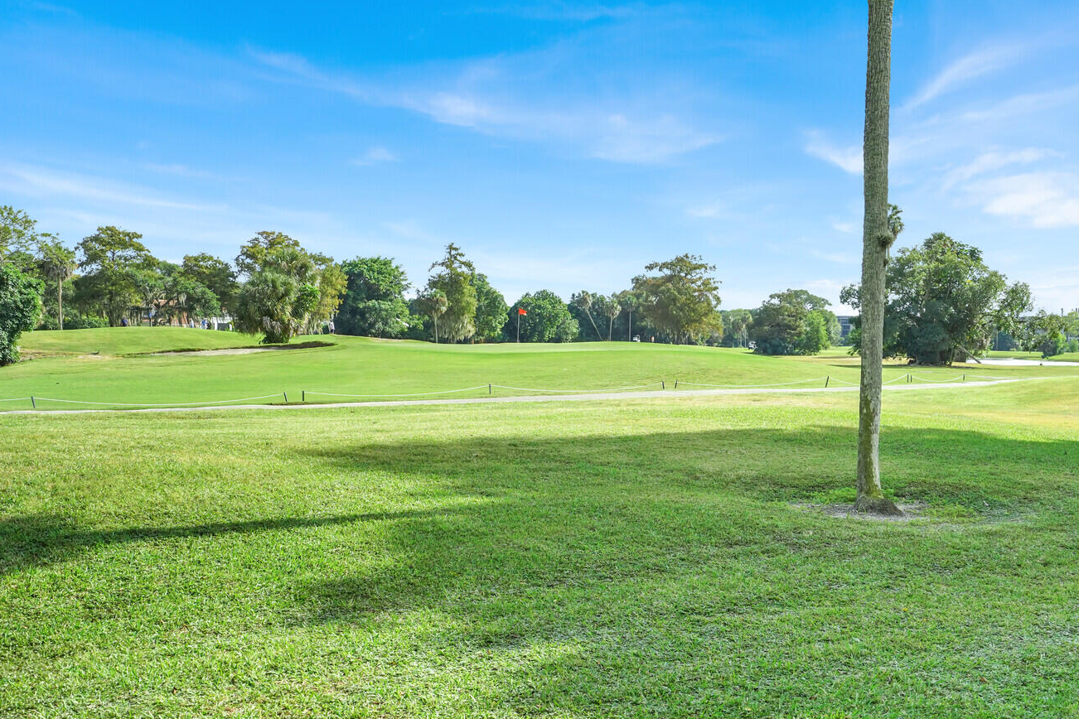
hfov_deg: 45.2
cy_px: 405
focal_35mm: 43
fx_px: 1289
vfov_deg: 31.2
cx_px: 640
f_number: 8
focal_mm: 35
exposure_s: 1/1000
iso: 800
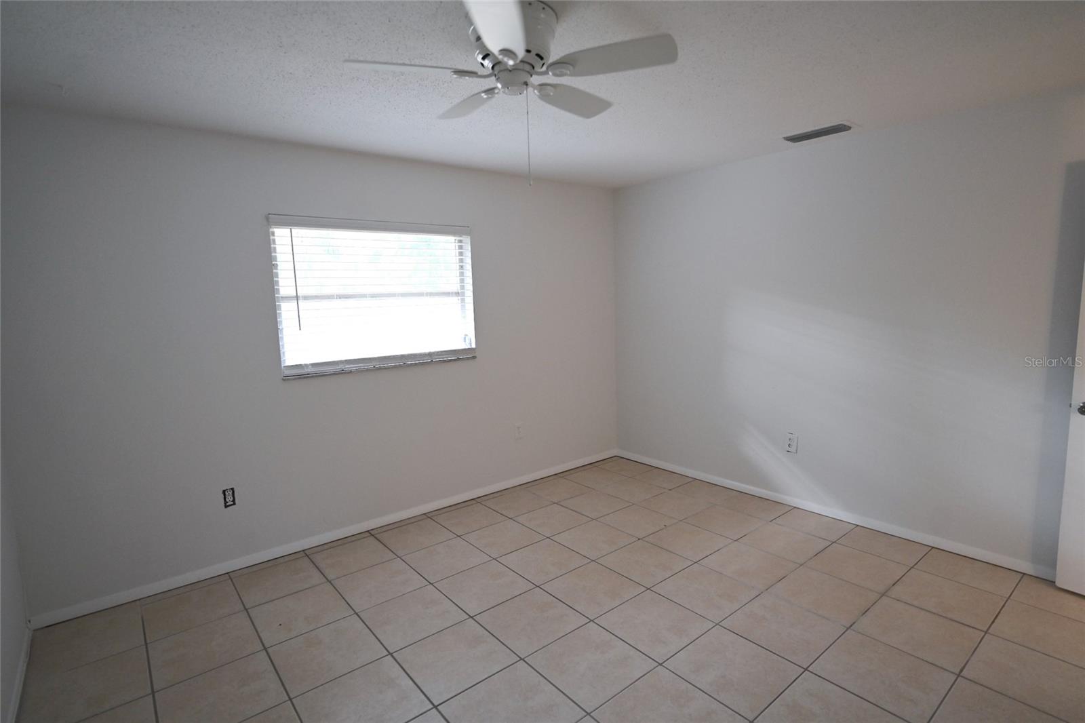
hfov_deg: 90.0
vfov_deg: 67.4
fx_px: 542
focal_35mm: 18
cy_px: 362
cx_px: 542
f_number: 2.8
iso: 900
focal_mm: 18
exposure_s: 1/125
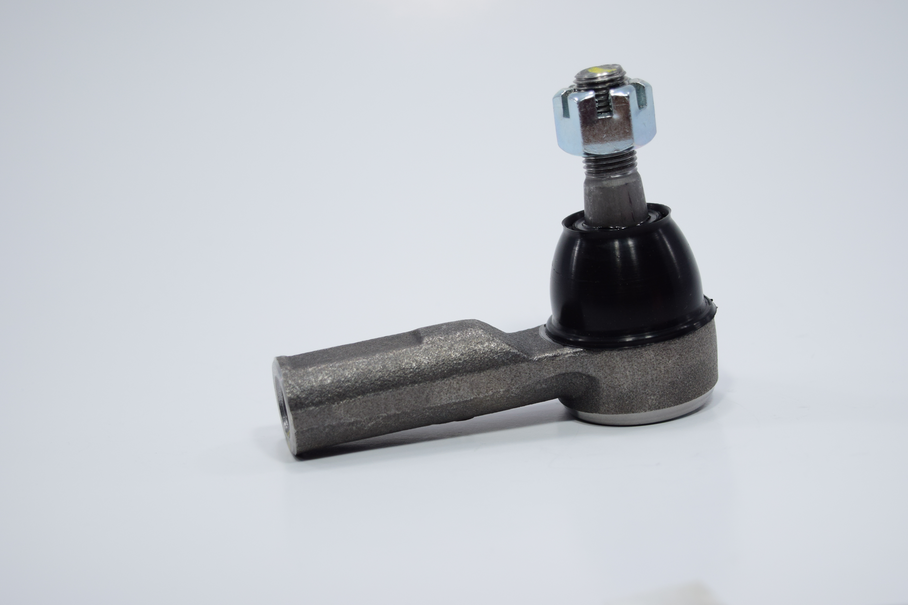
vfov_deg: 20.0
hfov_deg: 29.7
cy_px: 312
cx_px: 476
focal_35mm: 68
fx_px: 1715
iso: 400
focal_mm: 40
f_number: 5
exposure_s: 1/200
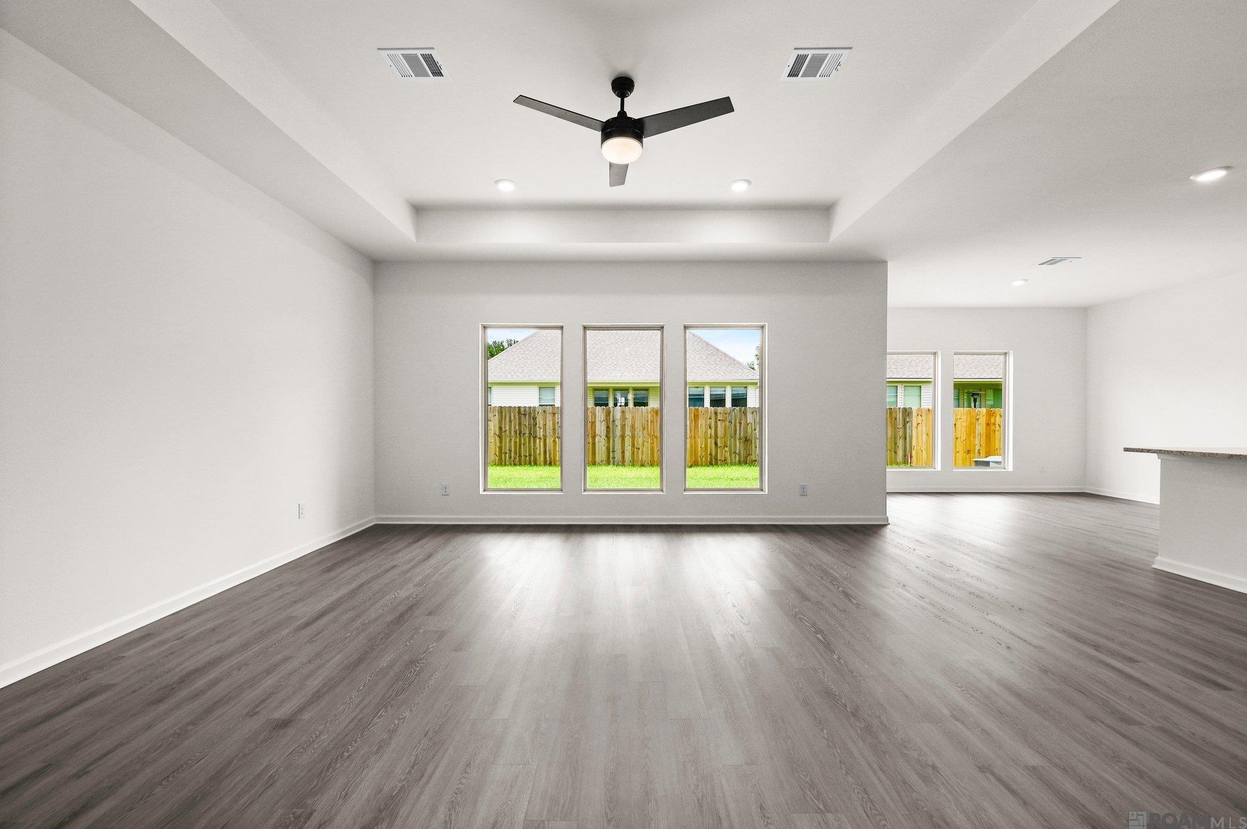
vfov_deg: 77.2
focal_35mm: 15
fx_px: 519
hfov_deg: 100.4
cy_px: 414
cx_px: 624
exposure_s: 1/15
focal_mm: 15
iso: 200
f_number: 10
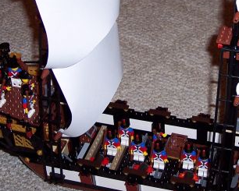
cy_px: 53
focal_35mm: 83
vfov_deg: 18.4
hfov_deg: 22.8
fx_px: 587
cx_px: 171
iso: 100
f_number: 2.8
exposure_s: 1/60
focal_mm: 8
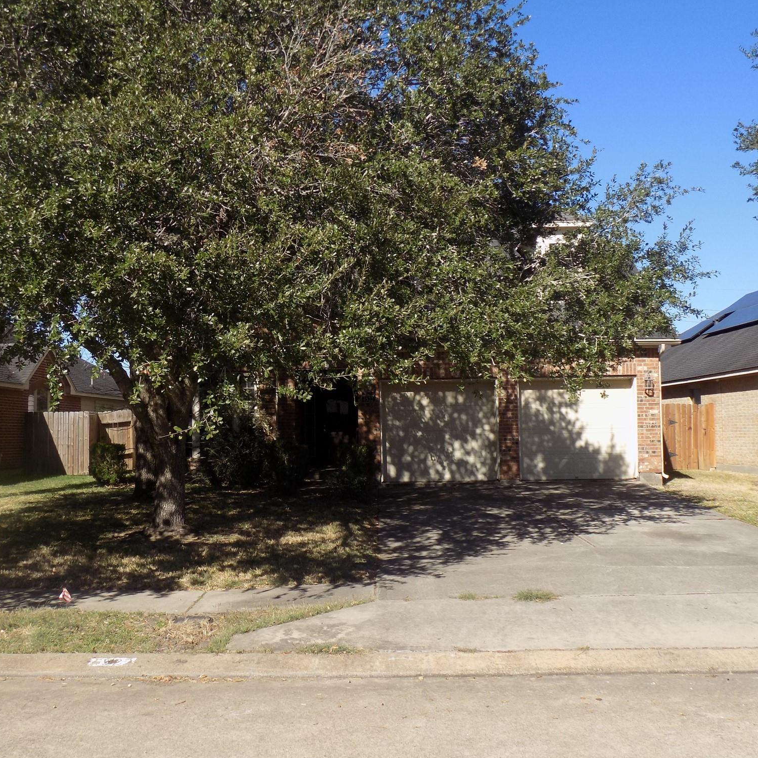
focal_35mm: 36
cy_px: 377
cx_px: 332
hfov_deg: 45.9
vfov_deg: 46.0
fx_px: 892
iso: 80
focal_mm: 5.3
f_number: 3.3
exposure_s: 1/800
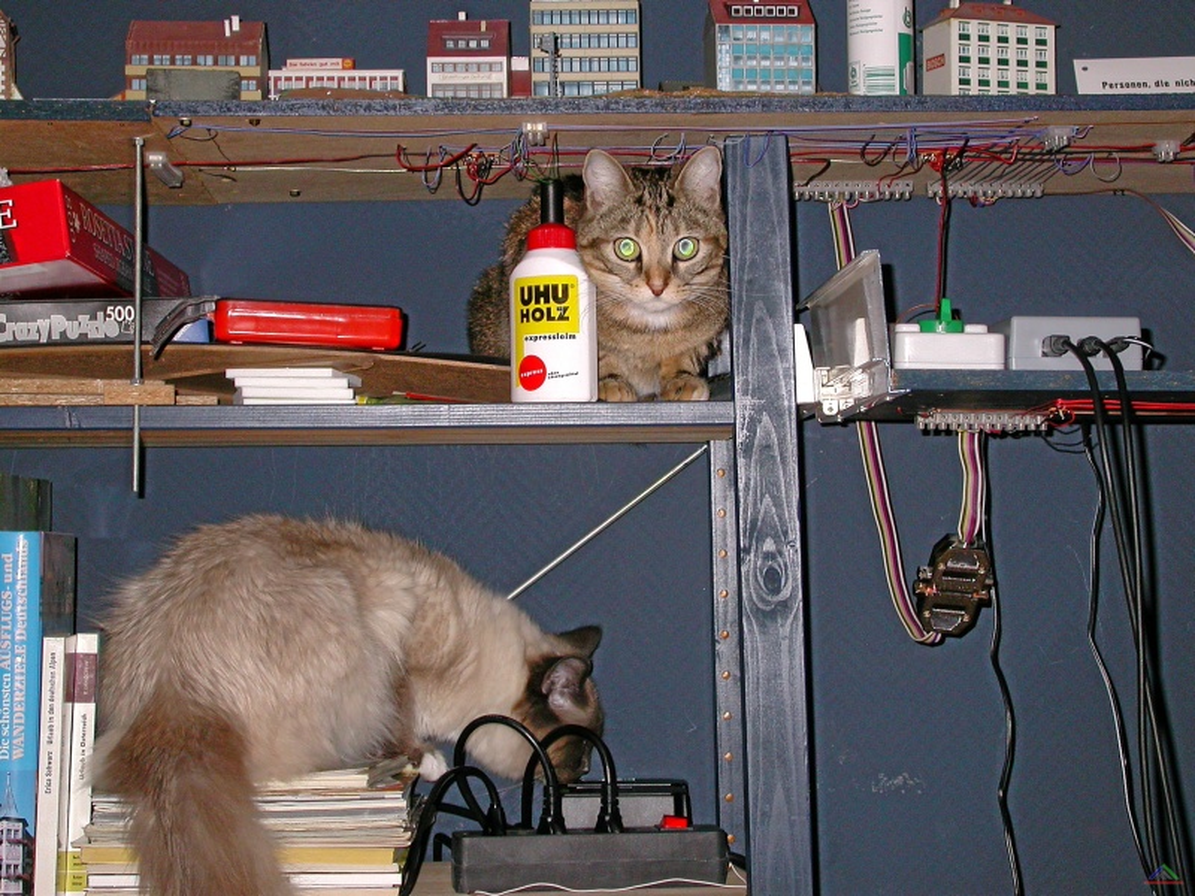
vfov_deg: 18.4
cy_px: 448
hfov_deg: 24.4
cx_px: 598
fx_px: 2762
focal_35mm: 80
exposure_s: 1/60.3
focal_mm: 16.6
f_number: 3.5
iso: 100
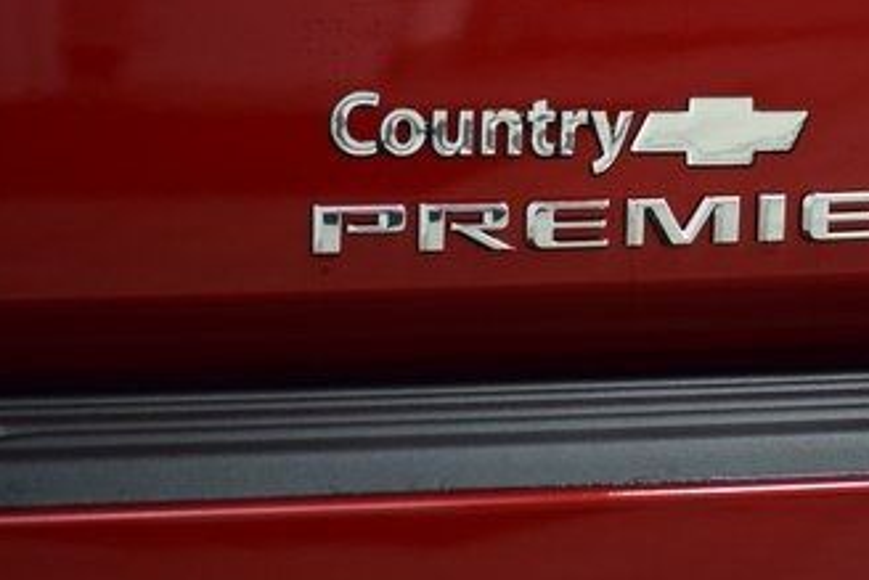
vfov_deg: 6.7
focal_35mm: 205
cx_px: 668
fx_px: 4950
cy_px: 155
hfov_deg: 10.0
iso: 1600
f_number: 2.8
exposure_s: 1/100
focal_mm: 70
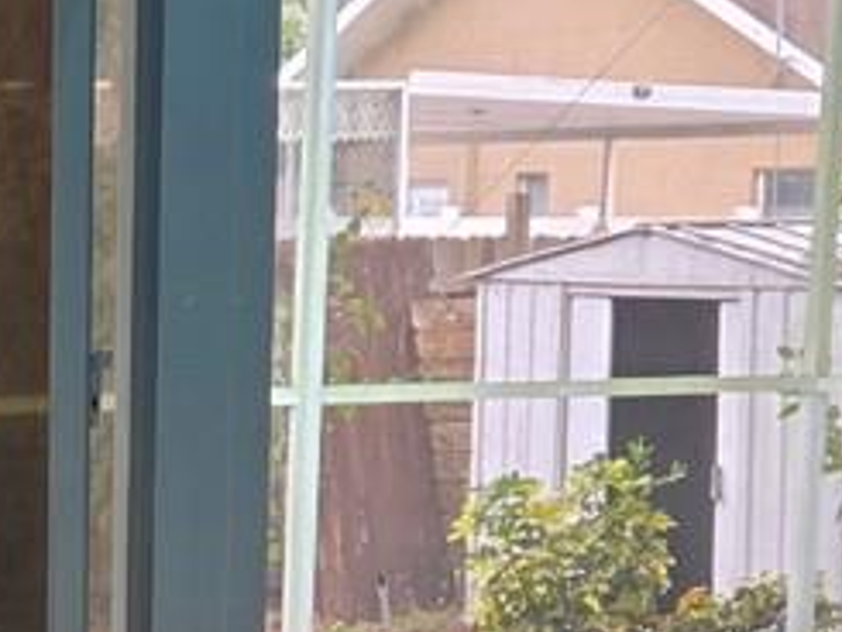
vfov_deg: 9.6
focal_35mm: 150
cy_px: 927
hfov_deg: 12.6
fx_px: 3650
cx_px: -323
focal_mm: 5.4
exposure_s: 1/120
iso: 125
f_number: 1.8
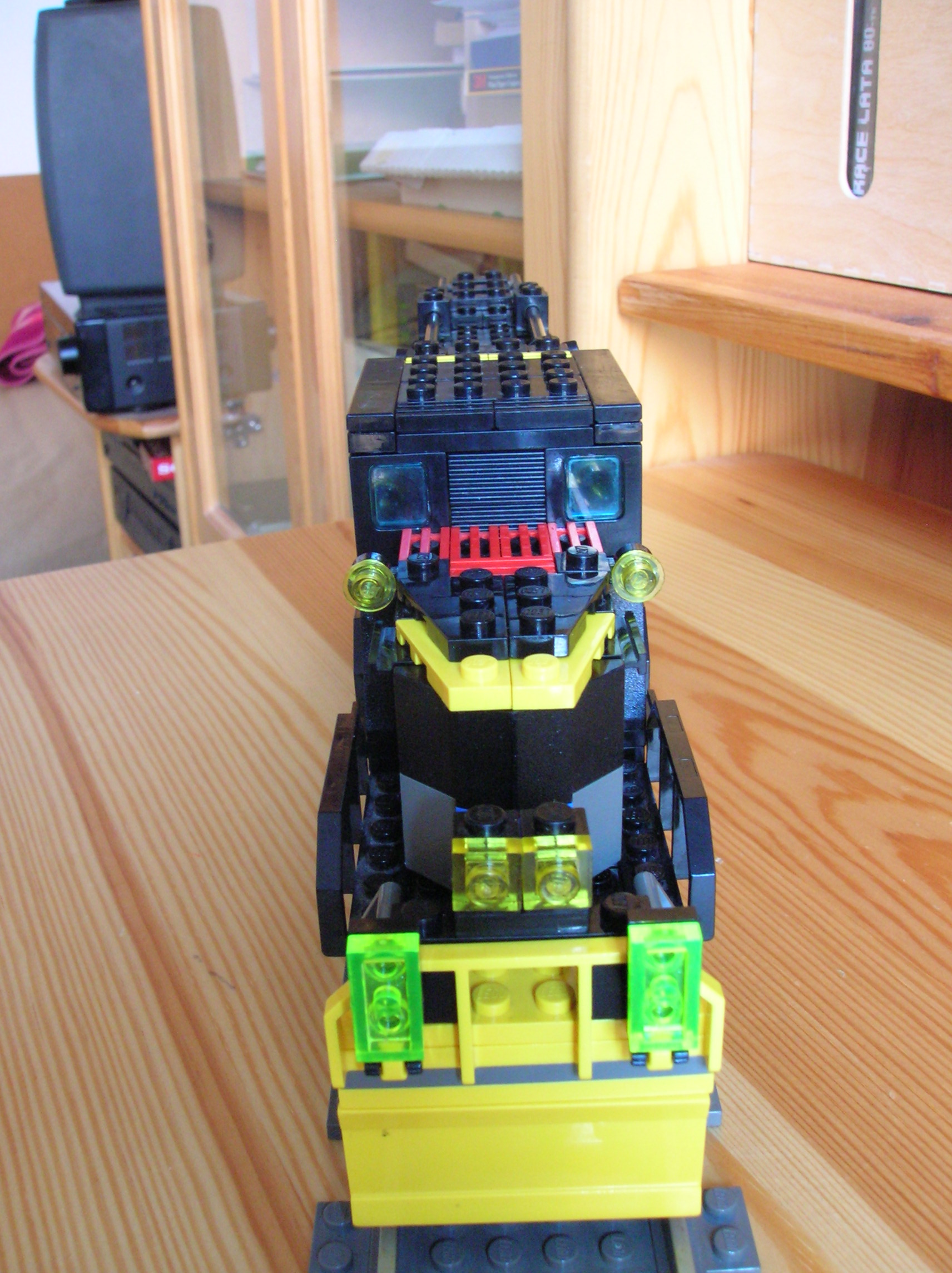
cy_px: 636
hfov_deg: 41.7
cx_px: 476
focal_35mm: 34
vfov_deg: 54.0
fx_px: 1249
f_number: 4.9
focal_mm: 5.7
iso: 200
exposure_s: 1/1.5
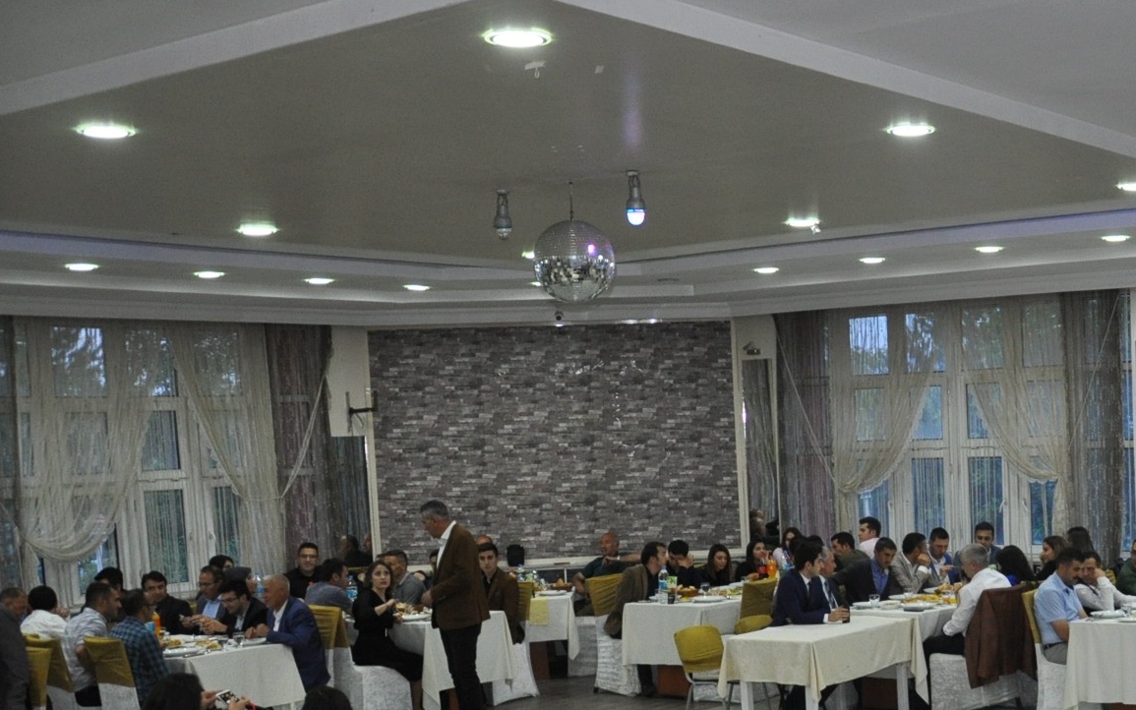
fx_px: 1579
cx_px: 1042
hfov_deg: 36.8
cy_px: 603
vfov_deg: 24.8
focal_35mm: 51
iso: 800
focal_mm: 18
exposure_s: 1/80
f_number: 3.5
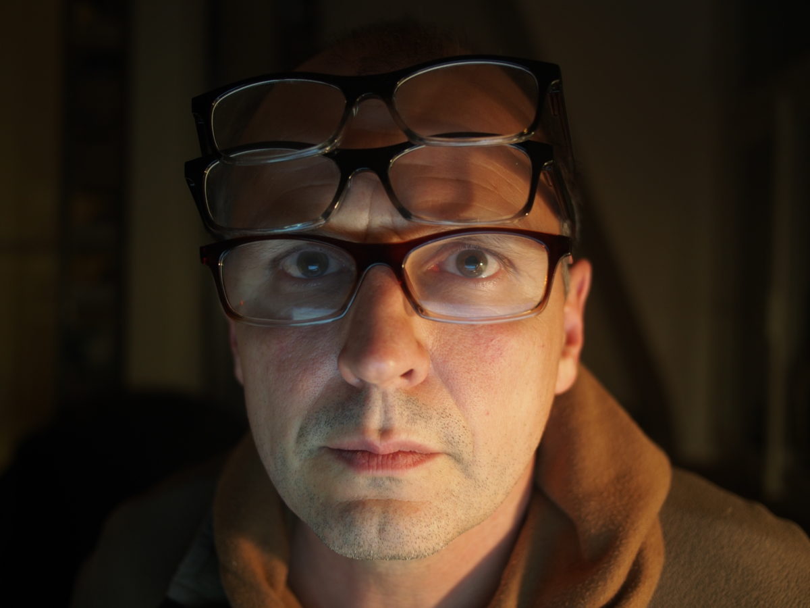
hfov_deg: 46.8
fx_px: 936
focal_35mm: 40
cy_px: 304
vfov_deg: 36.0
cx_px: 405
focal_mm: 20
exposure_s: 1/15
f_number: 1.7
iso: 200
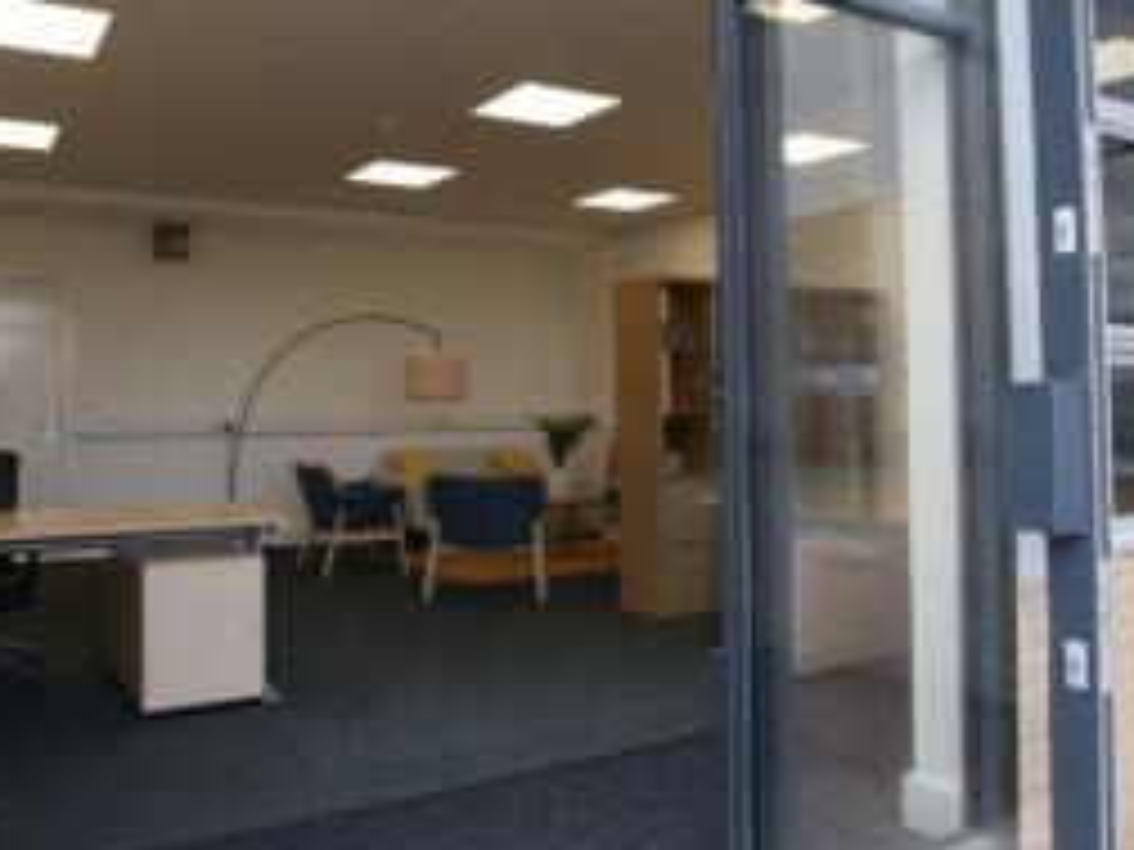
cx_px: 540
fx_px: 980
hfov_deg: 60.1
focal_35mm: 30
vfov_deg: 46.5
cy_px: 317
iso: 100
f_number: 6.3
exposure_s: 1/40
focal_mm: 11
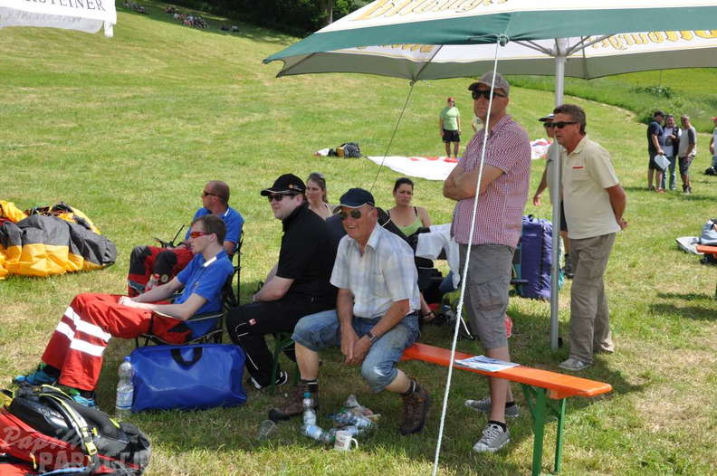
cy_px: 238
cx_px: 358
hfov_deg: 46.4
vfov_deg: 31.8
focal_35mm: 42
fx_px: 835
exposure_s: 1/200
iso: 200
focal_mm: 28
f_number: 9
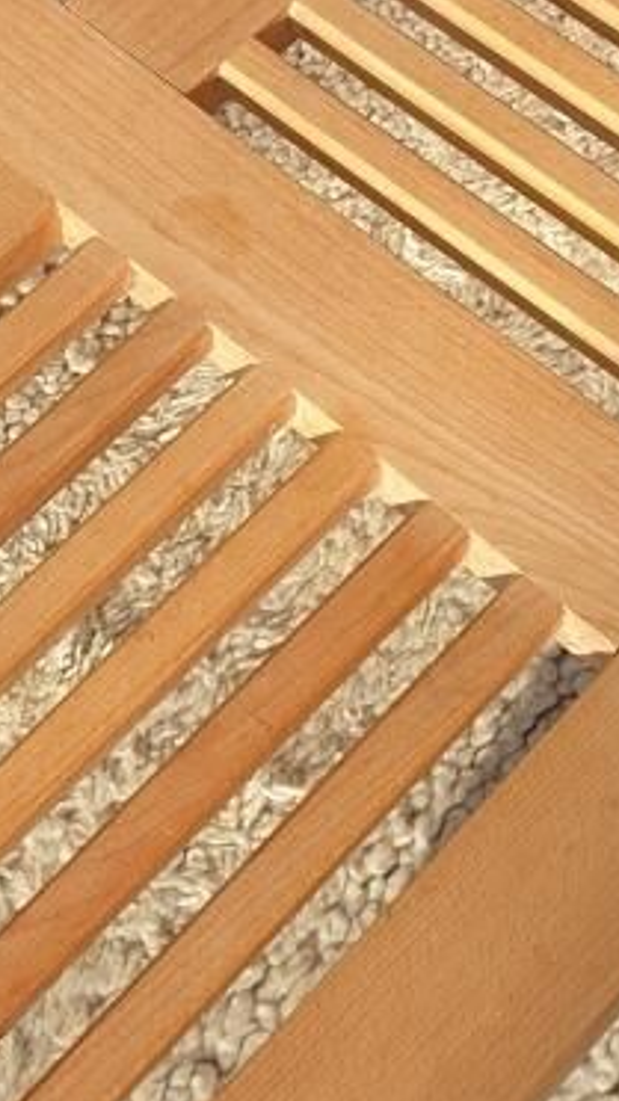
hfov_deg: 15.3
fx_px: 2278
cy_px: 231
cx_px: 83
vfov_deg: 26.7
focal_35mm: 78
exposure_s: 1/549
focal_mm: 4.3
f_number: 2.4
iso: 50
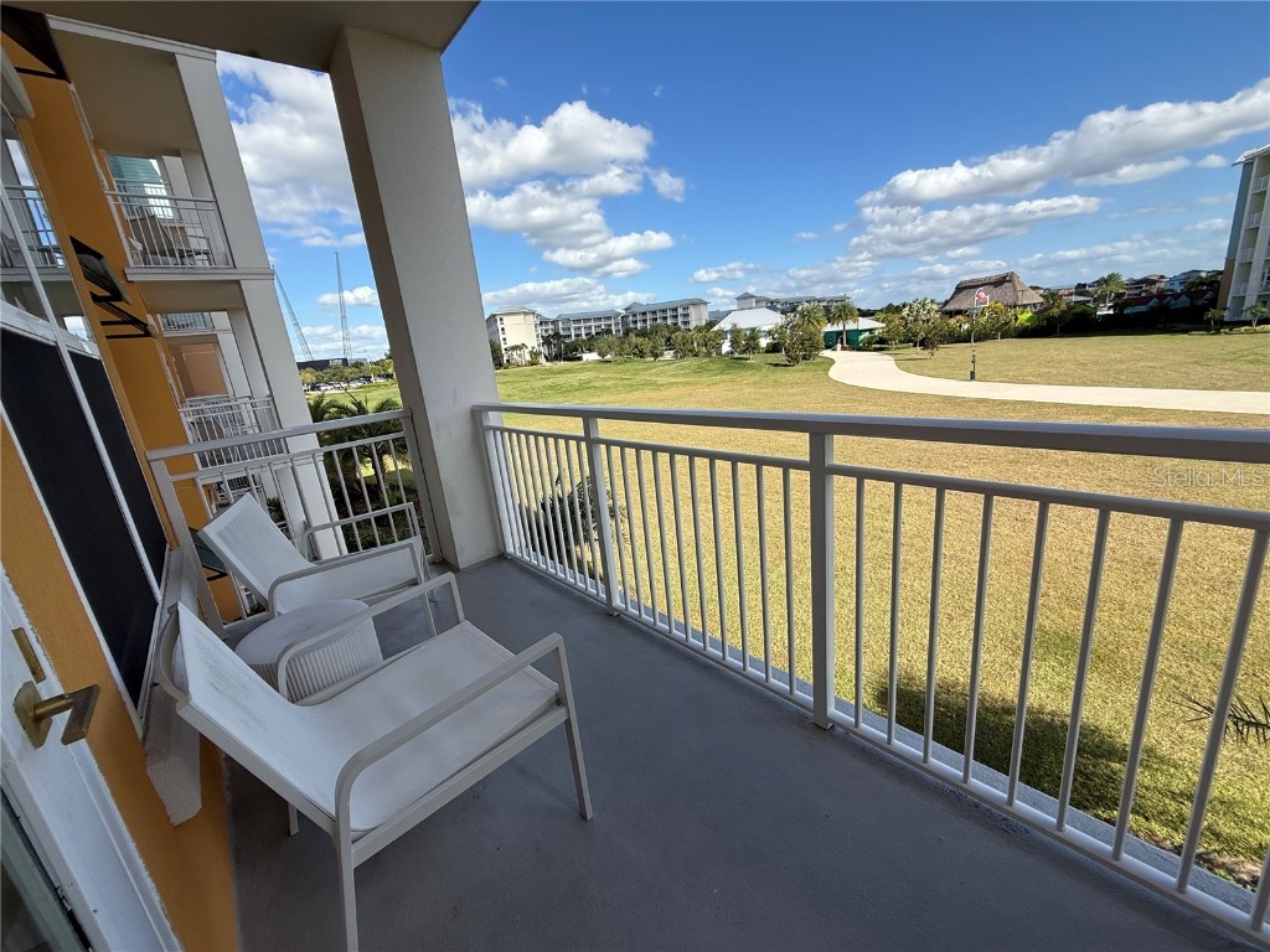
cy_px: 476
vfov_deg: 85.7
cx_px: 635
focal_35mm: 14
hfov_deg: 102.1
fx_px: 514
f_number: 2.2
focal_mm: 2.22
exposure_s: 1/1656
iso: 50
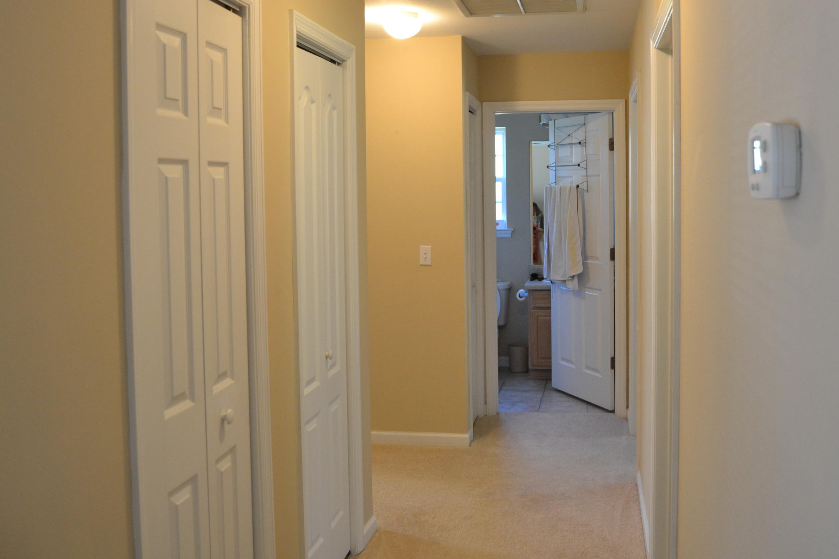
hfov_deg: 55.5
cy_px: 212
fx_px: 792
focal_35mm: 34
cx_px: 491
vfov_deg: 38.6
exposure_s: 1/60
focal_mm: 18
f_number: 3.5
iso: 1000
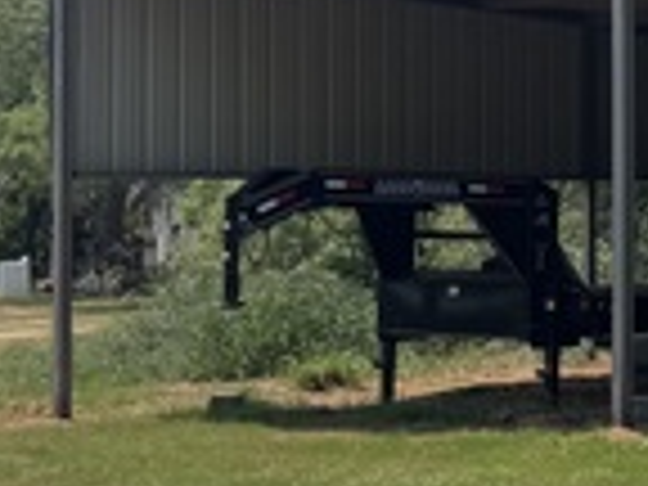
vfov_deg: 13.8
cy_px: 153
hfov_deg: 15.2
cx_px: 1260
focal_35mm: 107
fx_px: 2003
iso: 80
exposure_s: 1/5814
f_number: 1.78
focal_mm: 6.76
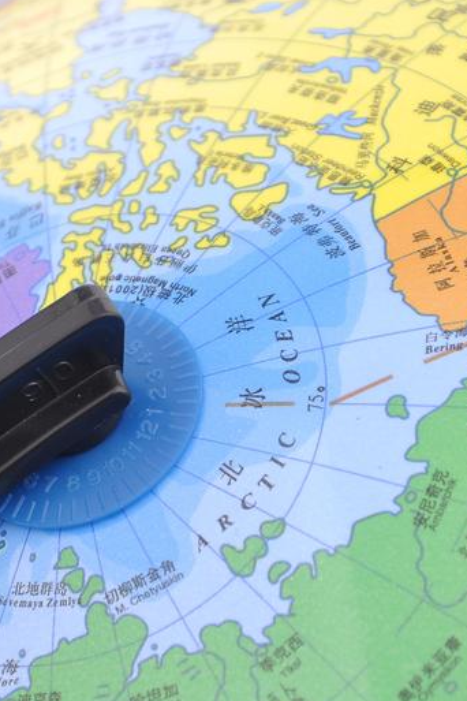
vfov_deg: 6.6
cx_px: 105
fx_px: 6109
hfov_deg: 4.4
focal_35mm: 314
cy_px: 435
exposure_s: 1/125
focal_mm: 105
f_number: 8
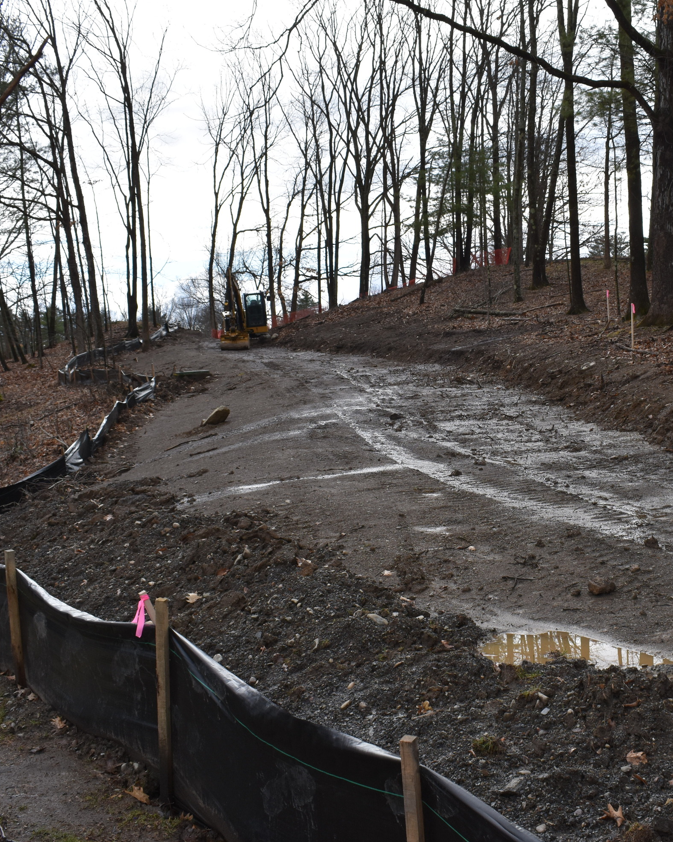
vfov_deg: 39.5
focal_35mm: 47
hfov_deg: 31.8
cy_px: 425
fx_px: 1170
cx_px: 455
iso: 320
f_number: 8
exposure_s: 1/500
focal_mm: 22
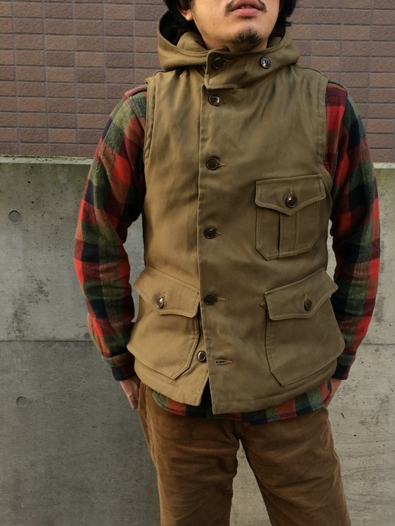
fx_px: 441
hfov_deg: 48.2
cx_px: 198
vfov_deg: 61.7
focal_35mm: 29
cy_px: 263
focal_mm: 4.15
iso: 40
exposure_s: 1/120
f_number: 2.2
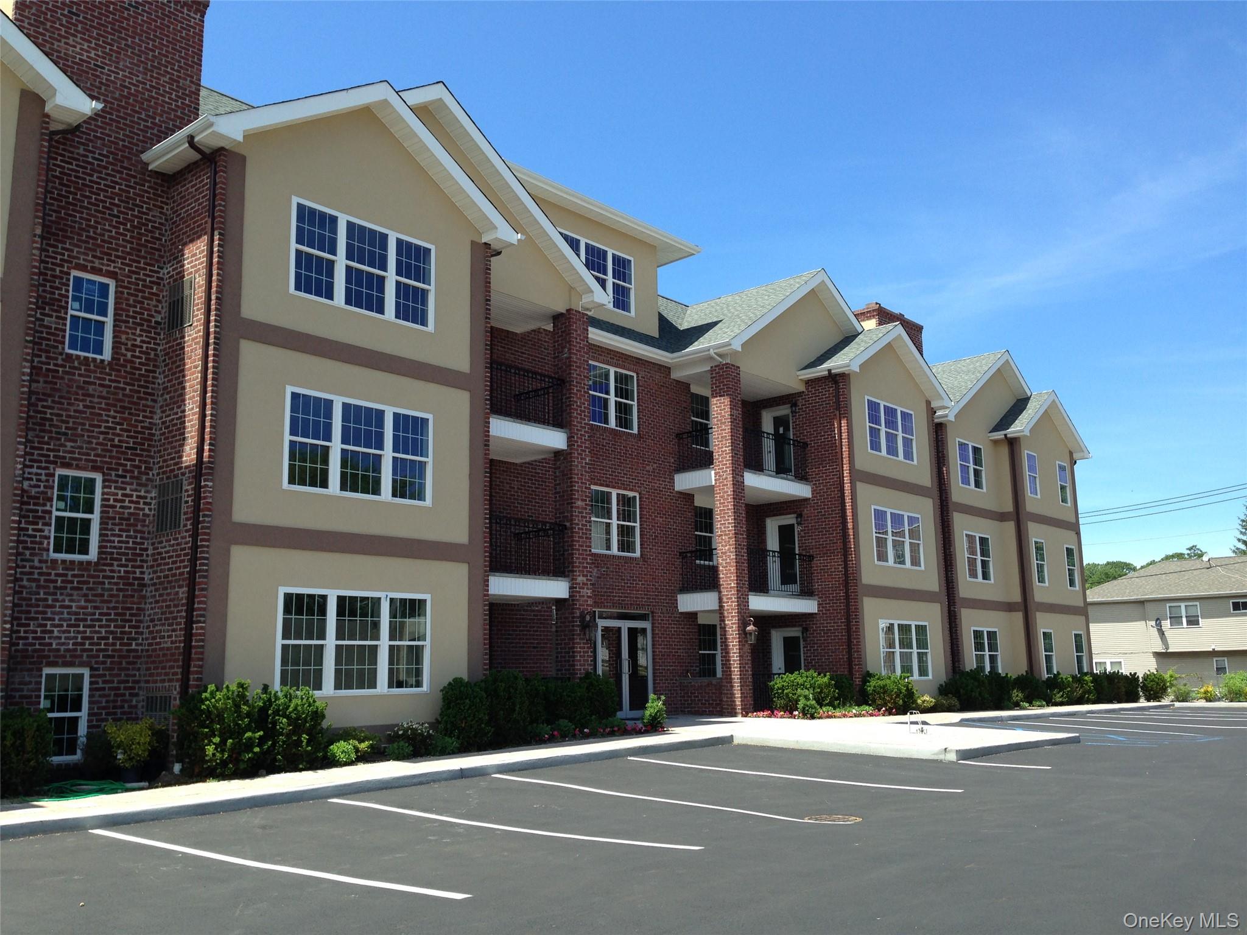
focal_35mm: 33
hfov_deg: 55.4
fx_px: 1189
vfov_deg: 42.9
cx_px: 624
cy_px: 468
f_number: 2.4
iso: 50
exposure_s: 1/763
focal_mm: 4.12
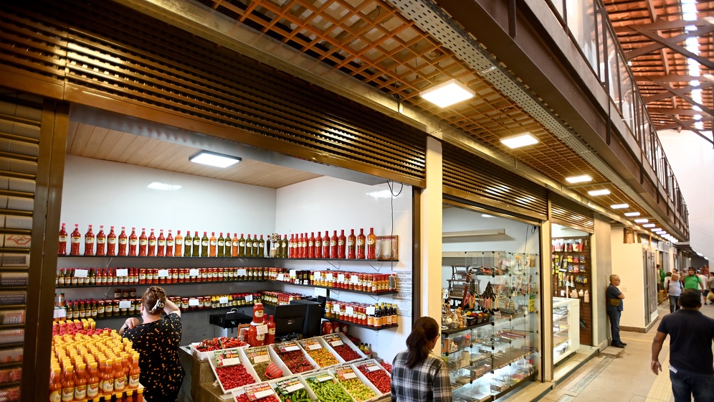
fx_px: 341
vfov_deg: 60.7
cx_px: 355
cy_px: 234
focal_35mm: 18
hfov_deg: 92.7
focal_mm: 17
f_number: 2.8
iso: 1250
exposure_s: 1/200
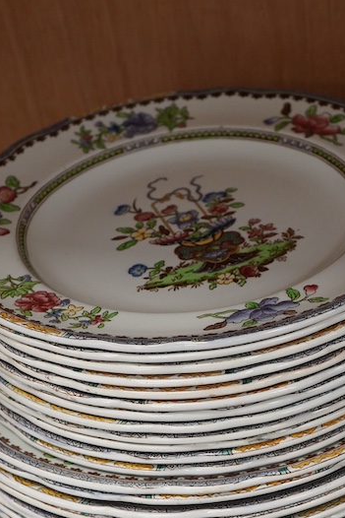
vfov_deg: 26.0
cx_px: 226
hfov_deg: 17.7
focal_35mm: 77
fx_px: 1106
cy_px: 394
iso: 1250
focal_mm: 30
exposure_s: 1/125
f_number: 9
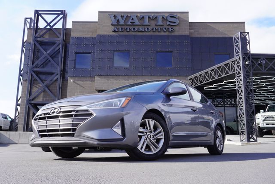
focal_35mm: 34
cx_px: 138
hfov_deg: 55.1
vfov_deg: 38.4
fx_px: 264
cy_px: 92
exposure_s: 1/100
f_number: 8
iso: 100
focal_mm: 23
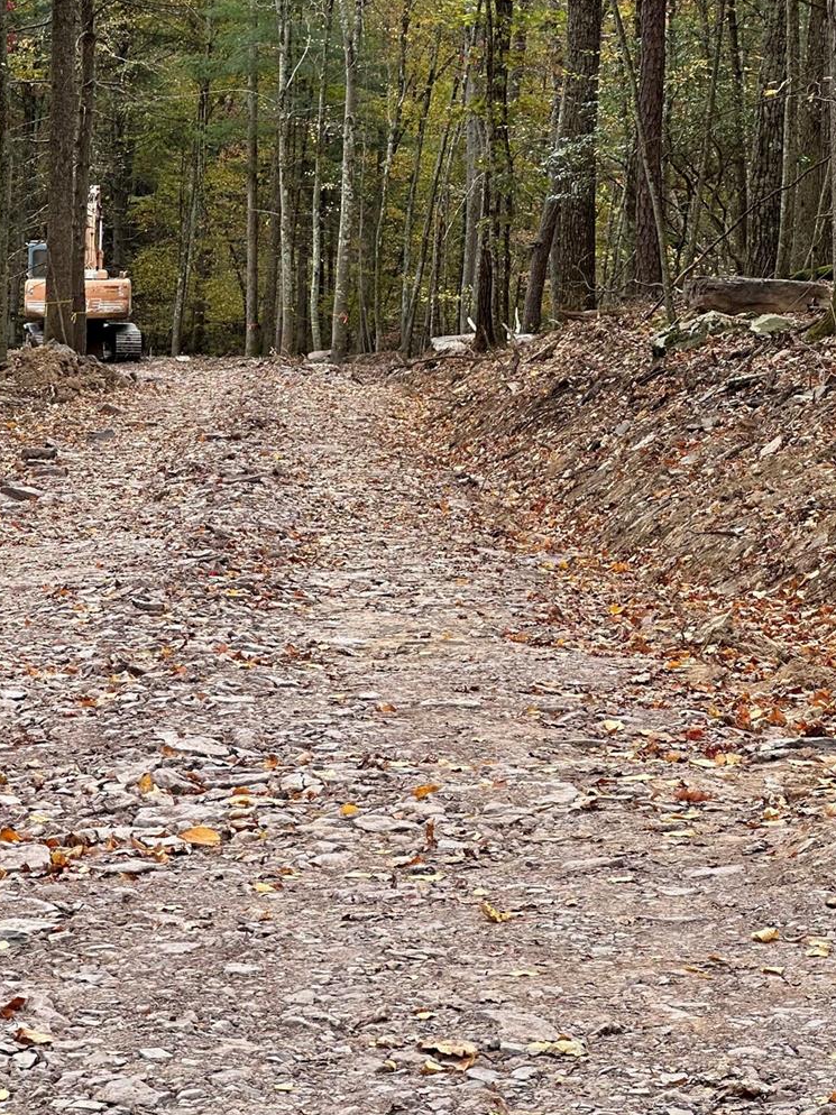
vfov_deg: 16.5
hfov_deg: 12.4
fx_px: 3834
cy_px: 352
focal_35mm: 119
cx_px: 258
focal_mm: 9
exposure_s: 1/152
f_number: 2.8
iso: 32
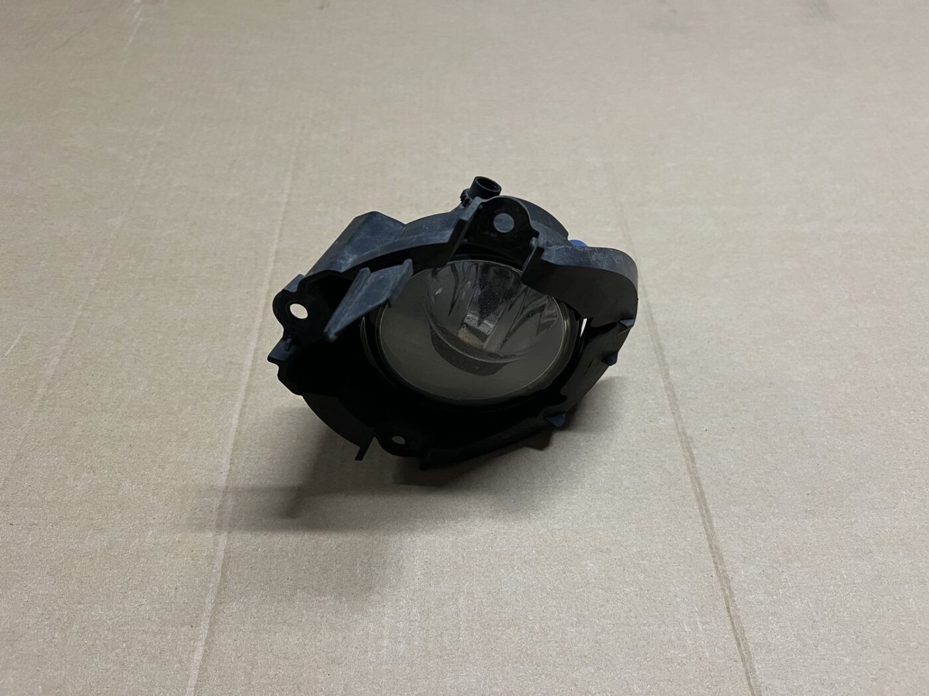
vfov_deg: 53.1
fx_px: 698
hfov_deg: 67.3
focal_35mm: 26
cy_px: 348
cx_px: 464
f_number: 1.5
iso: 320
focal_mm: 5.7
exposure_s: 1/50
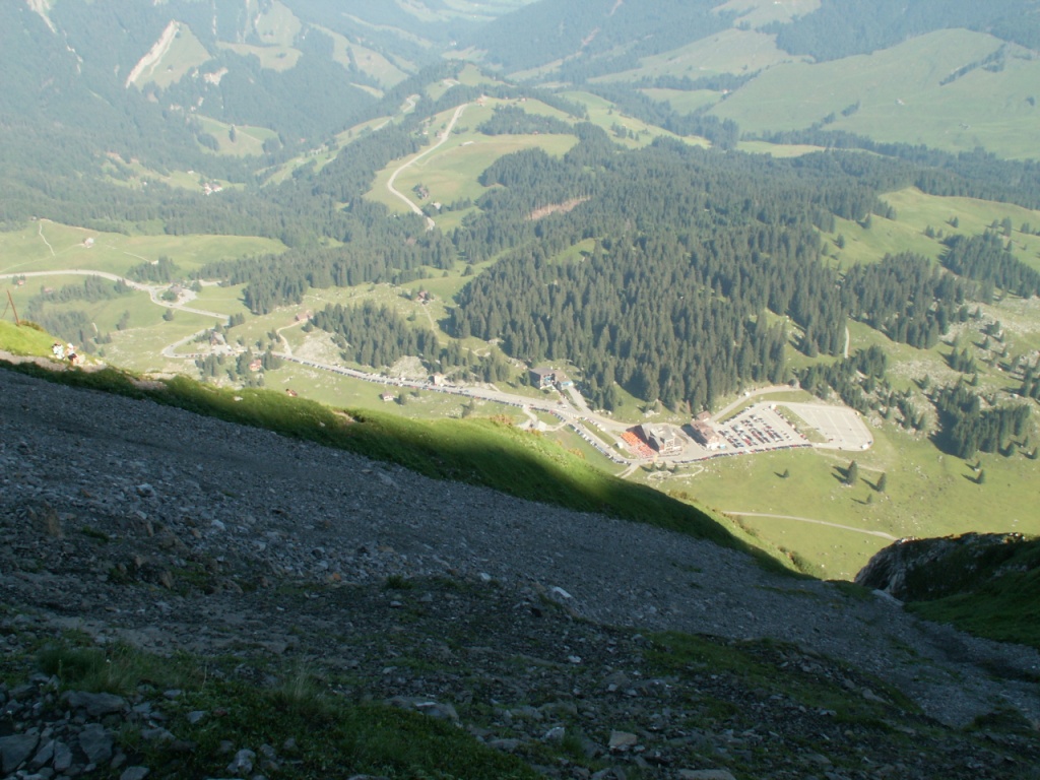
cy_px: 390
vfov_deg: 40.7
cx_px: 520
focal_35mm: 35
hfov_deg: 52.6
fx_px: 1052
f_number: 8
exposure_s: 1/60
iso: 50
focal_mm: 5.86
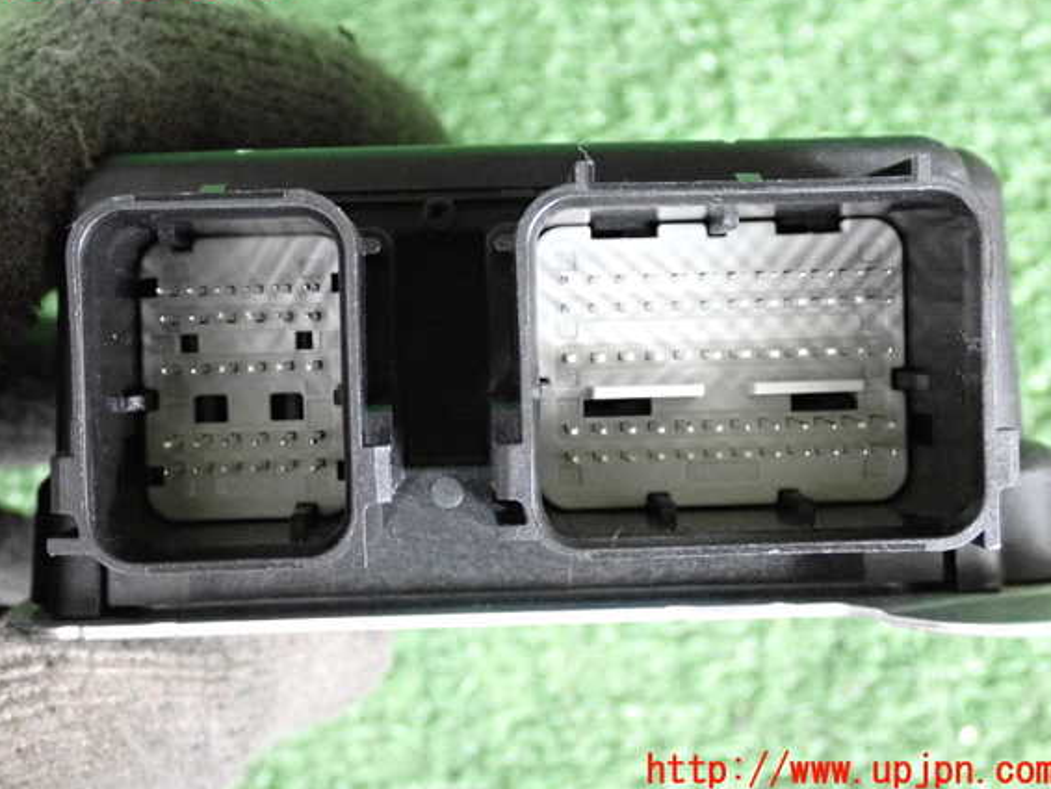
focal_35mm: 53
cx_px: 509
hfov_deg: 36.2
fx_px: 1610
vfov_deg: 27.5
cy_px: 377
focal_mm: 9.01
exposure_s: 1/125
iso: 2500
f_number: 3.2
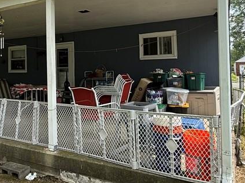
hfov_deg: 53.2
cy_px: 63
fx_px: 241
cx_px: 88
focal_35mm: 34
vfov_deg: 41.3
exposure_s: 1/400
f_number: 2.2
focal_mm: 2.22
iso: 50
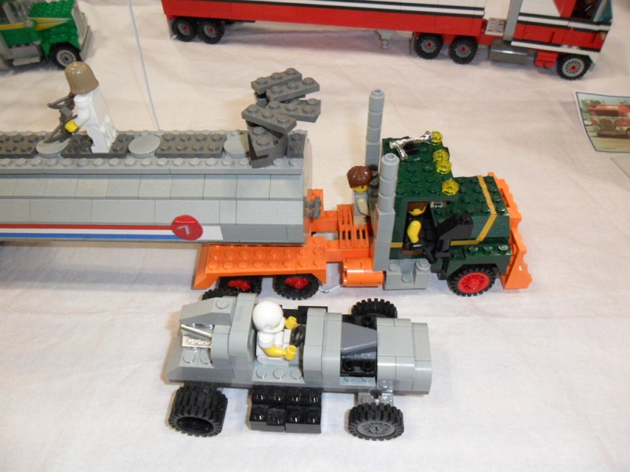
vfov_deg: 51.4
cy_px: 236
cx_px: 315
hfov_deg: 65.3
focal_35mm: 27
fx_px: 491
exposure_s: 1/45
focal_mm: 4.9
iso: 240
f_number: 3.5
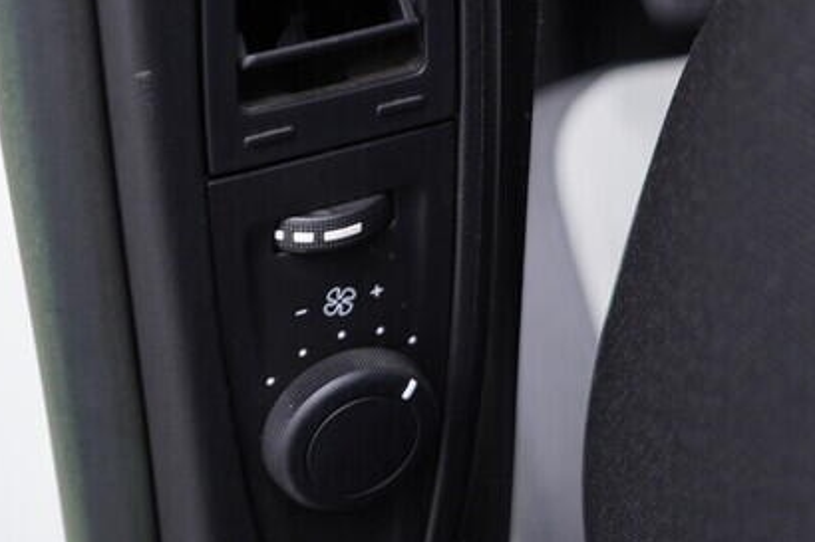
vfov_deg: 15.1
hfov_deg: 22.6
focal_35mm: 90
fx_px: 2037
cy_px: 116
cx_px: 354
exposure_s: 1/40
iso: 320
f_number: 2.8
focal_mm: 24
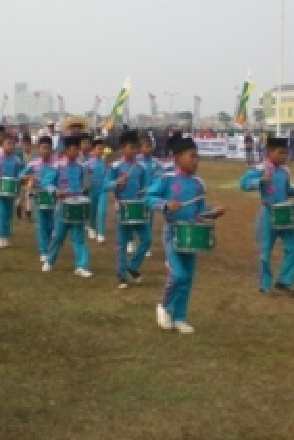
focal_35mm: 75
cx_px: 104
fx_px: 917
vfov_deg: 27.0
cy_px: 246
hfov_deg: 18.2
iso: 50
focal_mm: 6.3
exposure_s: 1/400
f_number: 3.1
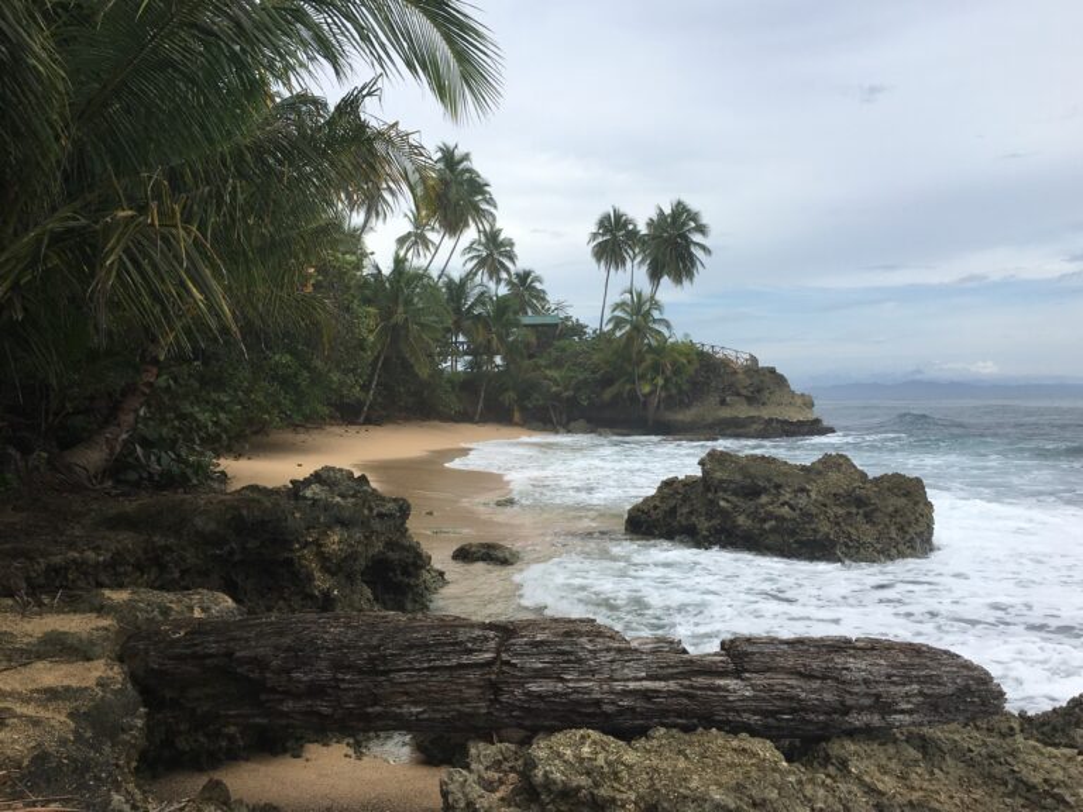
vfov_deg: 48.2
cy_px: 406
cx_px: 542
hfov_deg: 61.7
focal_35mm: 29
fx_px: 907
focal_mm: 4.15
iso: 25
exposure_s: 1/2137
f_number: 2.2
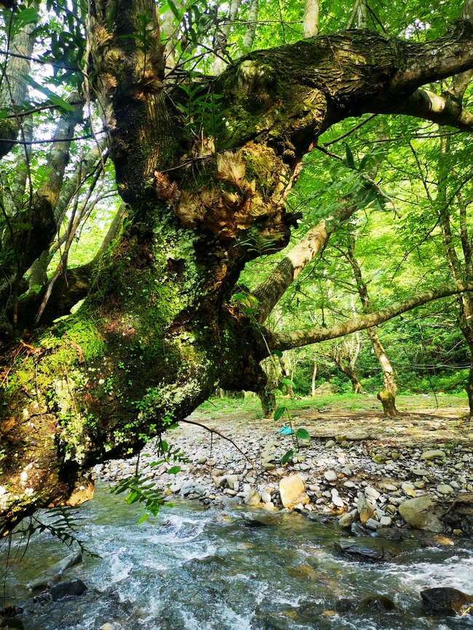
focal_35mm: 27
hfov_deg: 51.3
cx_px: 236
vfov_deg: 65.3
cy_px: 315
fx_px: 492
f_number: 1.8
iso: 100
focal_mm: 5.58
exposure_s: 1/100
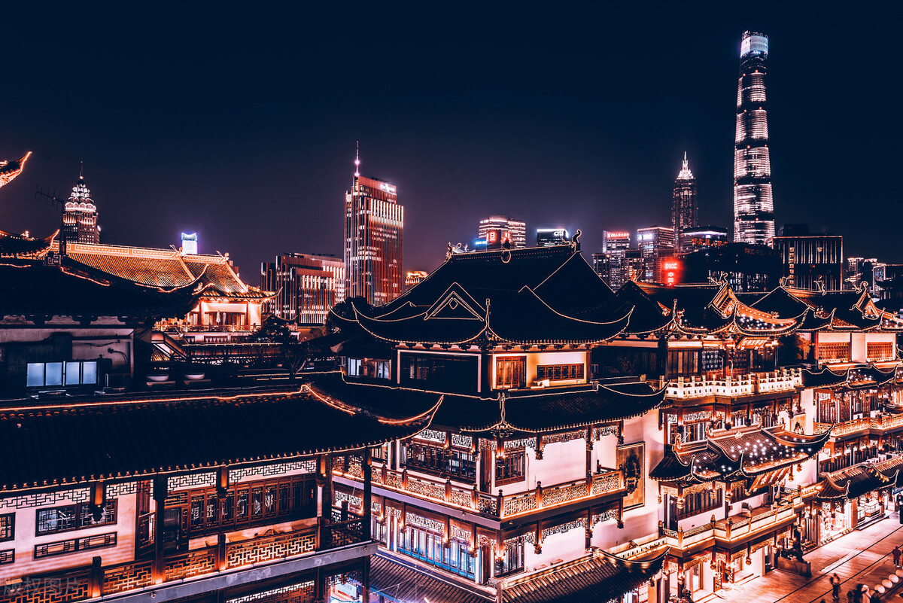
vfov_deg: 45.0
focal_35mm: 29
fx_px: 728
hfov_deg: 63.6
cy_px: 302
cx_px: 452
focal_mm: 29
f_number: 14
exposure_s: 6
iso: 100
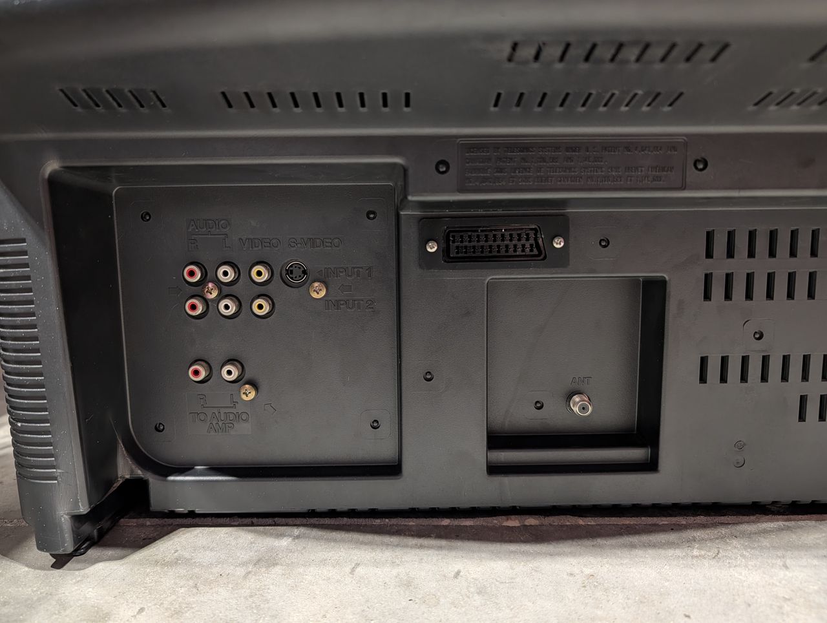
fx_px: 574
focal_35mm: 24
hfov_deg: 71.5
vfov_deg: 56.9
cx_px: 414
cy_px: 312
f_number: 1.68
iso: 143
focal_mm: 6.9
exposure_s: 1/24
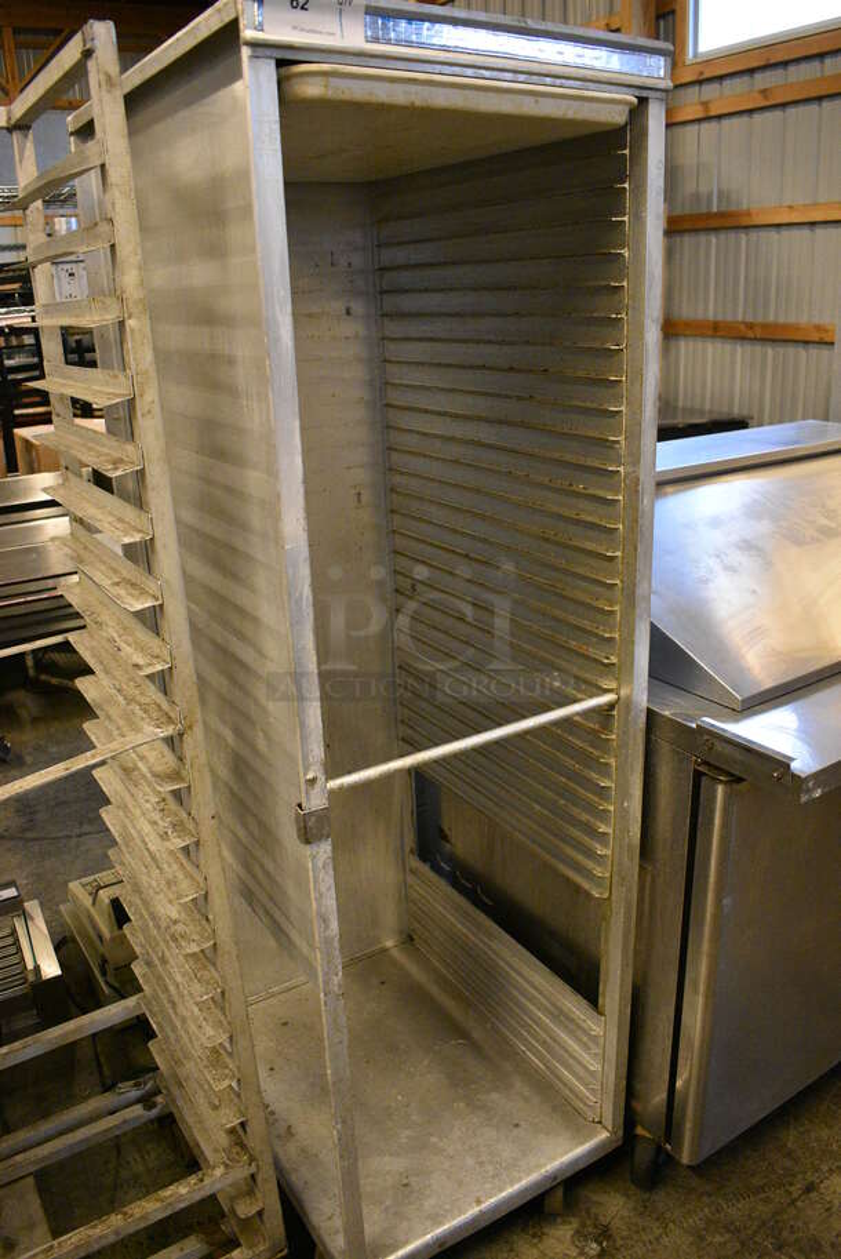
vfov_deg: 67.3
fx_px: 945
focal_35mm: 27
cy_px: 630
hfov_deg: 48.0
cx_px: 420
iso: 5000
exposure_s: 1/125
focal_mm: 18
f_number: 3.5
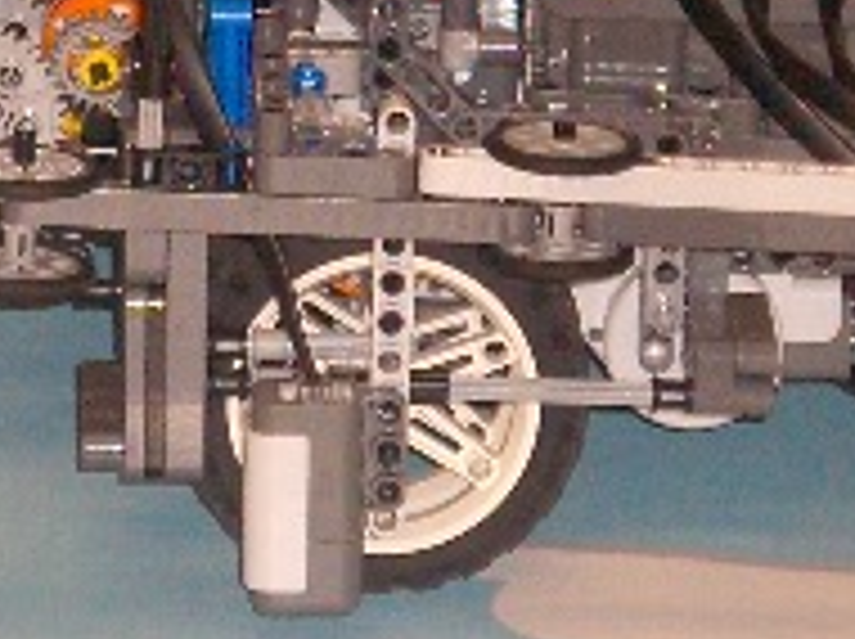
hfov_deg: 5.0
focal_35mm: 395
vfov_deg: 3.8
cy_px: 153
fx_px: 9744
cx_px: 396
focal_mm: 24.2
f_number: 4.5
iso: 67
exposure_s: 1/150
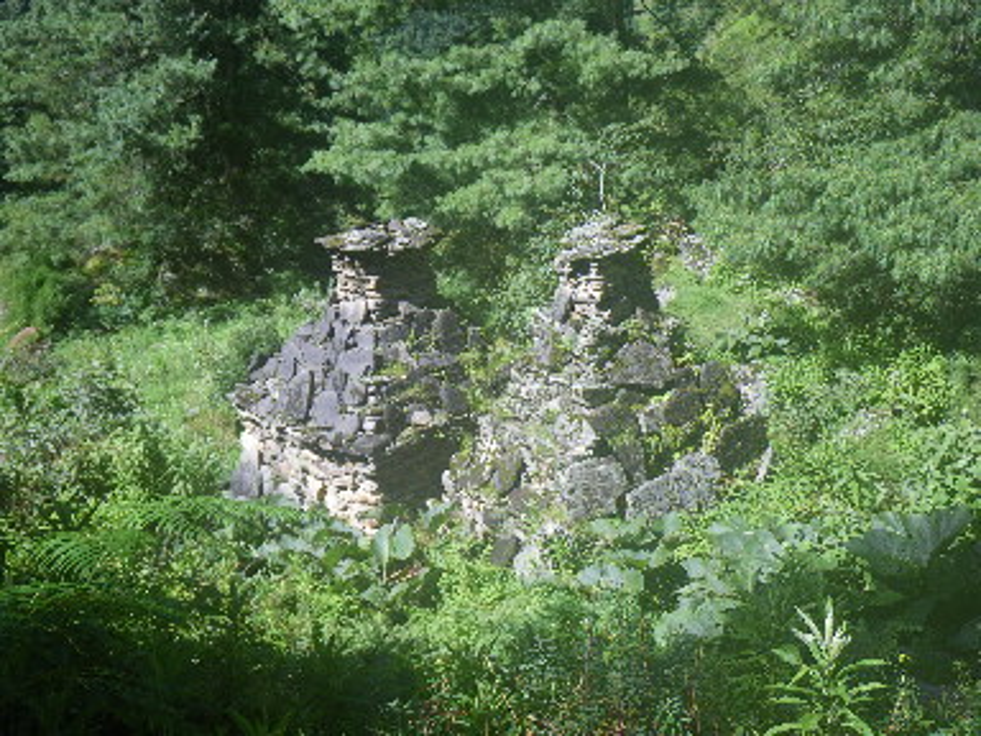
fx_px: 1190
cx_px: 490
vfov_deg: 34.3
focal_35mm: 42
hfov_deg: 44.8
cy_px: 368
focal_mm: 7.5
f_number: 4.2
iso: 50
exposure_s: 1/160
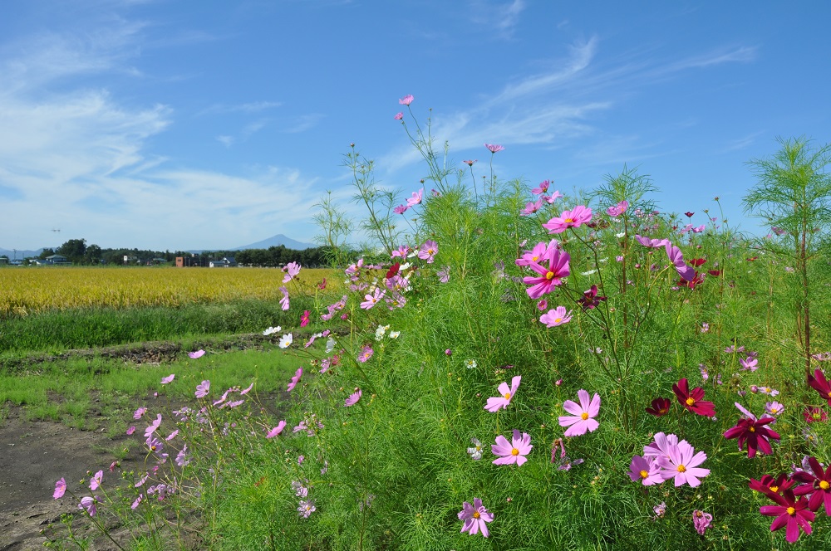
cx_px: 416
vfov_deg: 43.5
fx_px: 692
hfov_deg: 62.0
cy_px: 276
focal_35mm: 30
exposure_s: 1/200
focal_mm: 20
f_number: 14
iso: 200
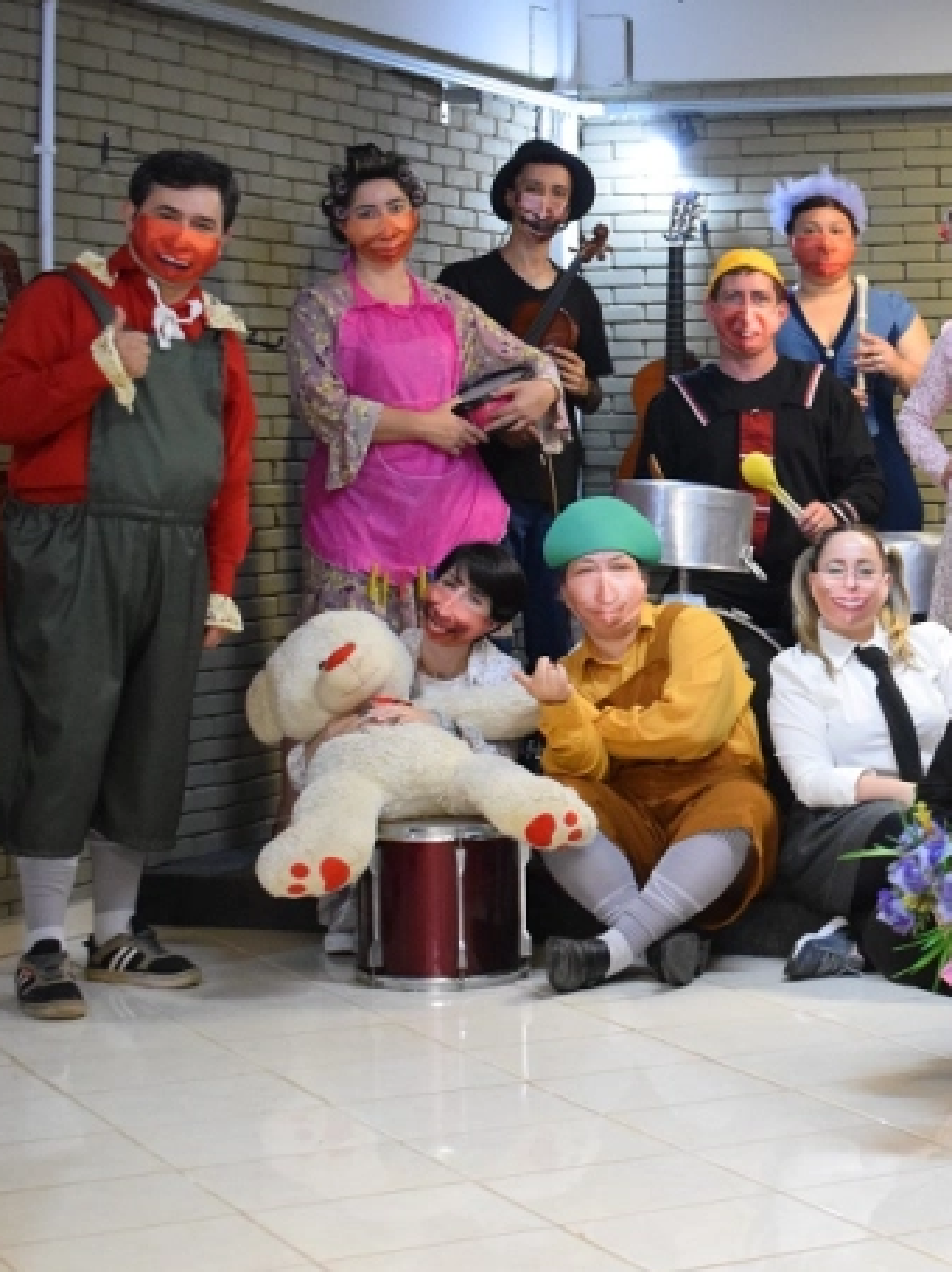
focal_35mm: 78
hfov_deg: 18.2
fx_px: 2863
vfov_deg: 25.0
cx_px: 1032
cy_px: 626
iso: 3200
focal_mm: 32
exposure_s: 1/100
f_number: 4.5
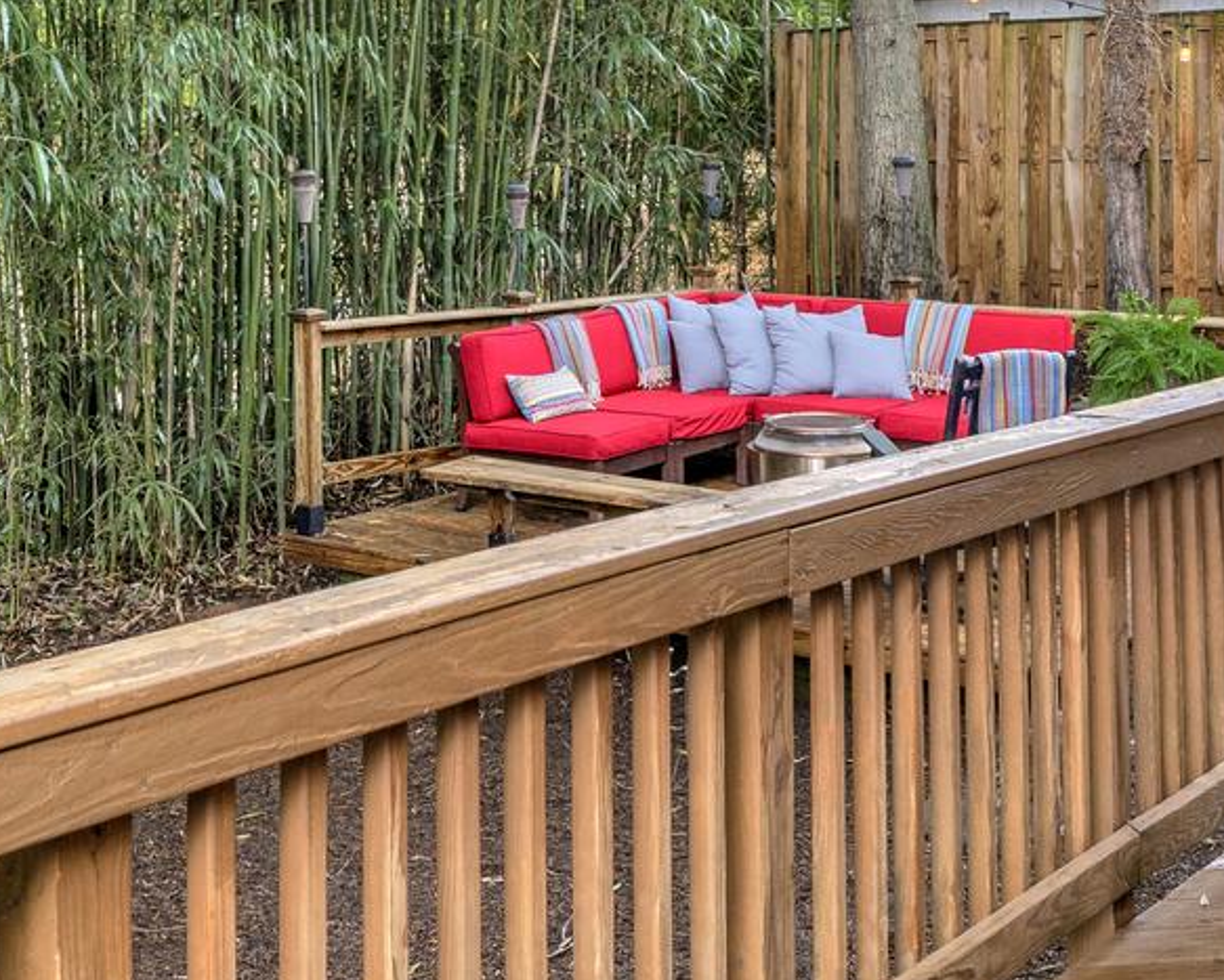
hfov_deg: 32.5
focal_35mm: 58
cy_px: 119
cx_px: 474
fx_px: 2089
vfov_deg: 25.7
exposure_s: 1/20
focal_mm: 17.5
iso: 400
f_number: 8
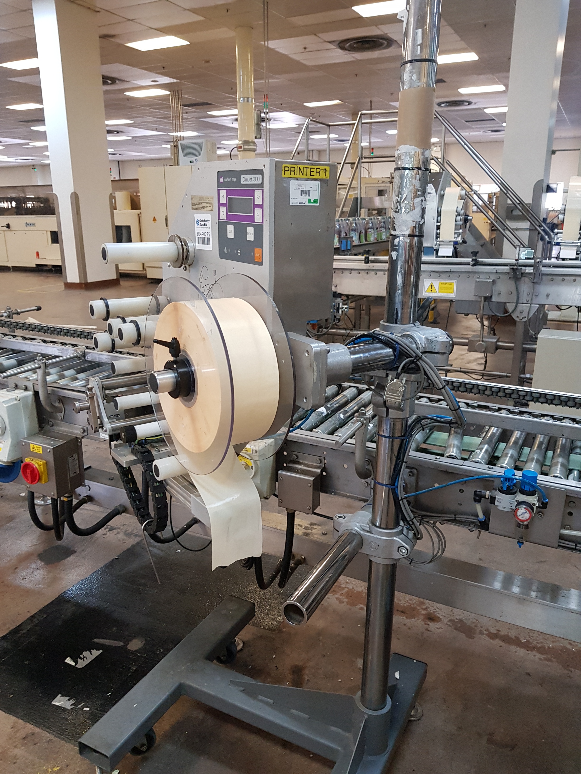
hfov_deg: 53.1
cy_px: 387
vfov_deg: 67.3
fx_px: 582
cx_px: 290
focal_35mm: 26
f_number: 1.7
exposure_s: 1/33
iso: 200
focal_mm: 4.3
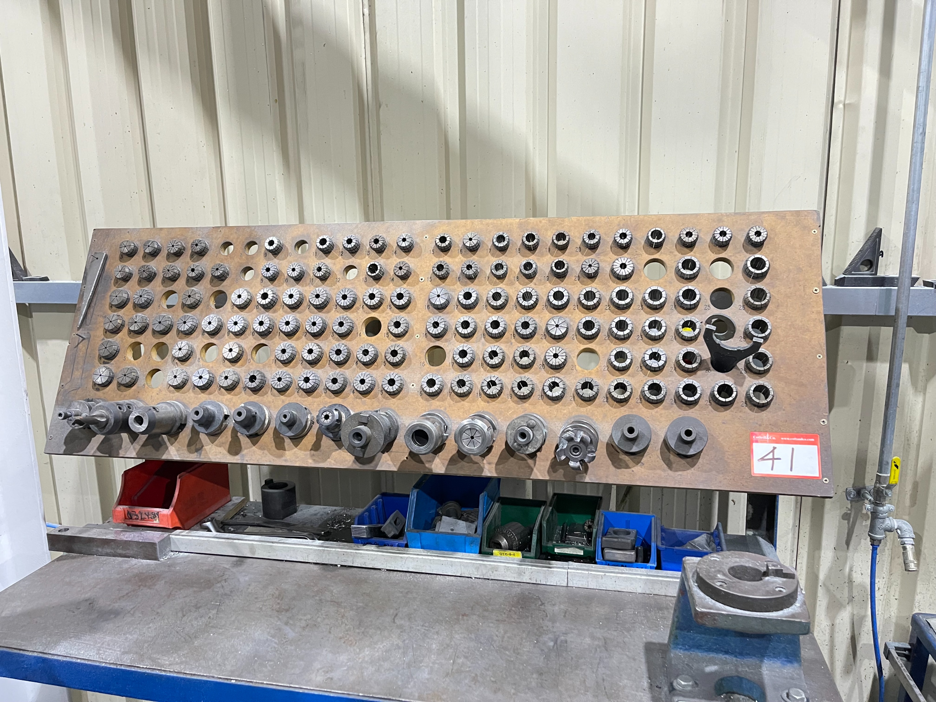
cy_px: 351
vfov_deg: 53.1
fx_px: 703
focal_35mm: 26
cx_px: 468
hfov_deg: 67.3
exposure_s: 1/33
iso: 500
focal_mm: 5.1
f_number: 1.6
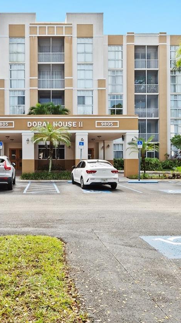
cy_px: 150
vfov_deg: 61.0
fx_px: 273
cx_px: 40
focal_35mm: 32
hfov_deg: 35.6
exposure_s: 1/200
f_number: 8
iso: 200
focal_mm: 16
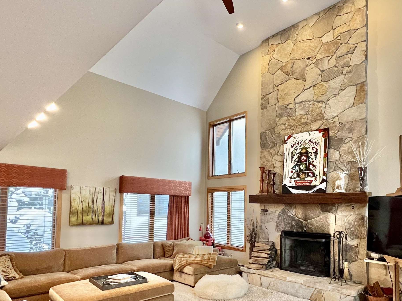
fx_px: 255
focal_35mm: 22
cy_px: 197
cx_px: 279
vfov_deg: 59.9
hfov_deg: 73.3
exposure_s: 1/60
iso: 400
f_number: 1.8
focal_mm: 1.57
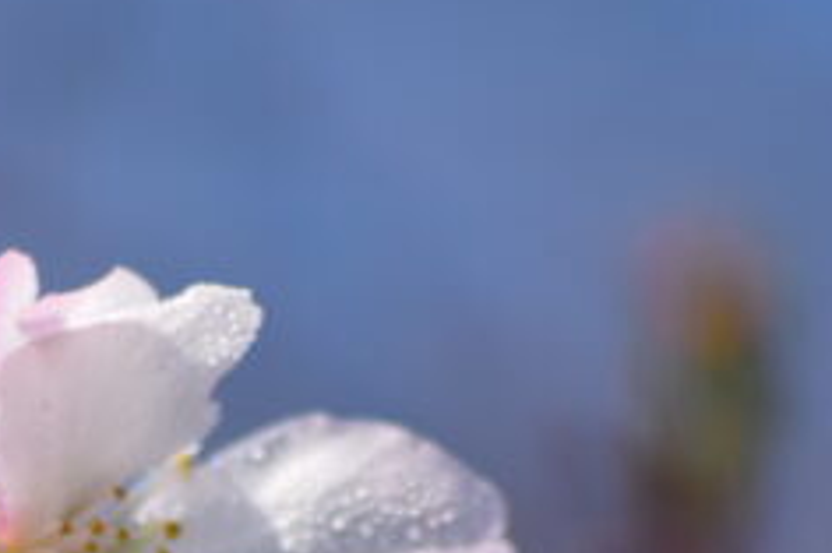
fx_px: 30877
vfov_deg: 1.0
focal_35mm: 1337
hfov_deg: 1.5
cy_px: 798
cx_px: -169
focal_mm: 300
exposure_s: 1/1000
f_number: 5.6
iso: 400
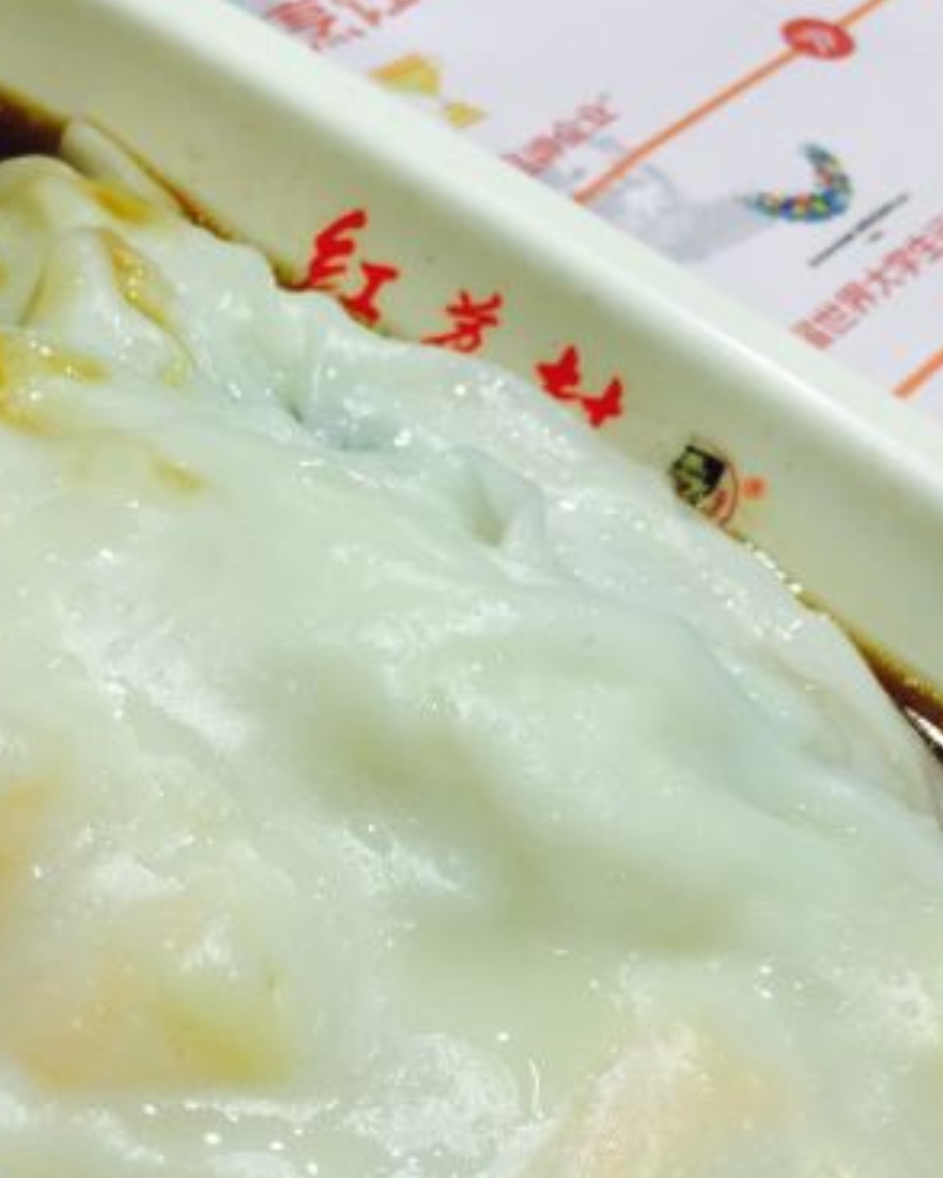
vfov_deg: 34.4
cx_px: 287
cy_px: 790
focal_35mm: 54
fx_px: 1882
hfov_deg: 27.9
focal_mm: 4.15
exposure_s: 1/100
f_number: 2.2
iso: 40
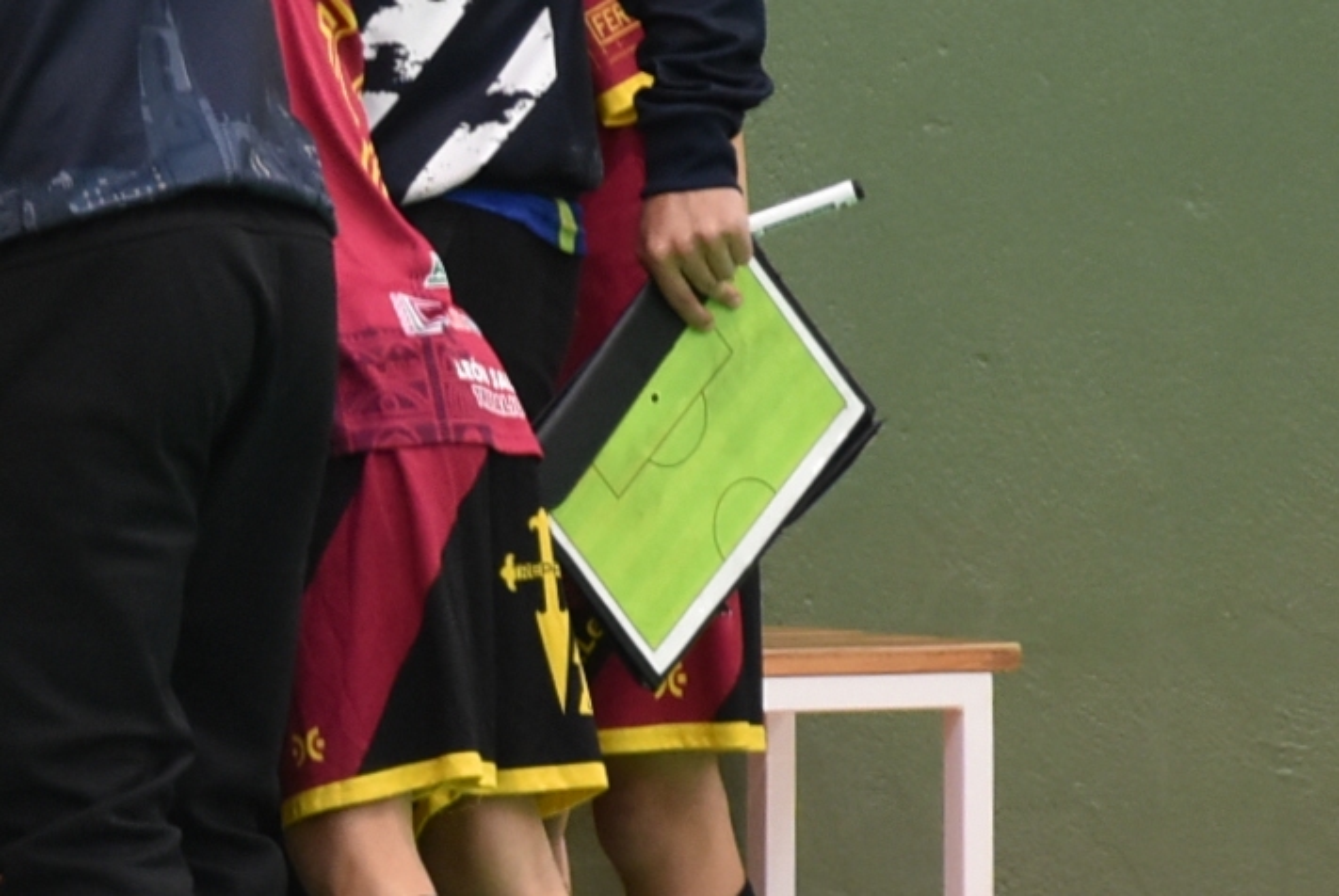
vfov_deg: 6.6
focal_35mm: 210
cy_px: 448
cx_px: 670
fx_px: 7820
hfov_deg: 9.8
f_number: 5.6
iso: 1100
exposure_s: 1/125
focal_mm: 140
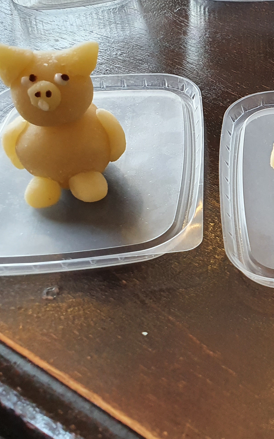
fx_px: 681
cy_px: 149
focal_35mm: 57
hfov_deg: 20.0
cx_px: 394
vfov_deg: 35.4
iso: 250
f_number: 2.4
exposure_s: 1/100
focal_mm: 4.32
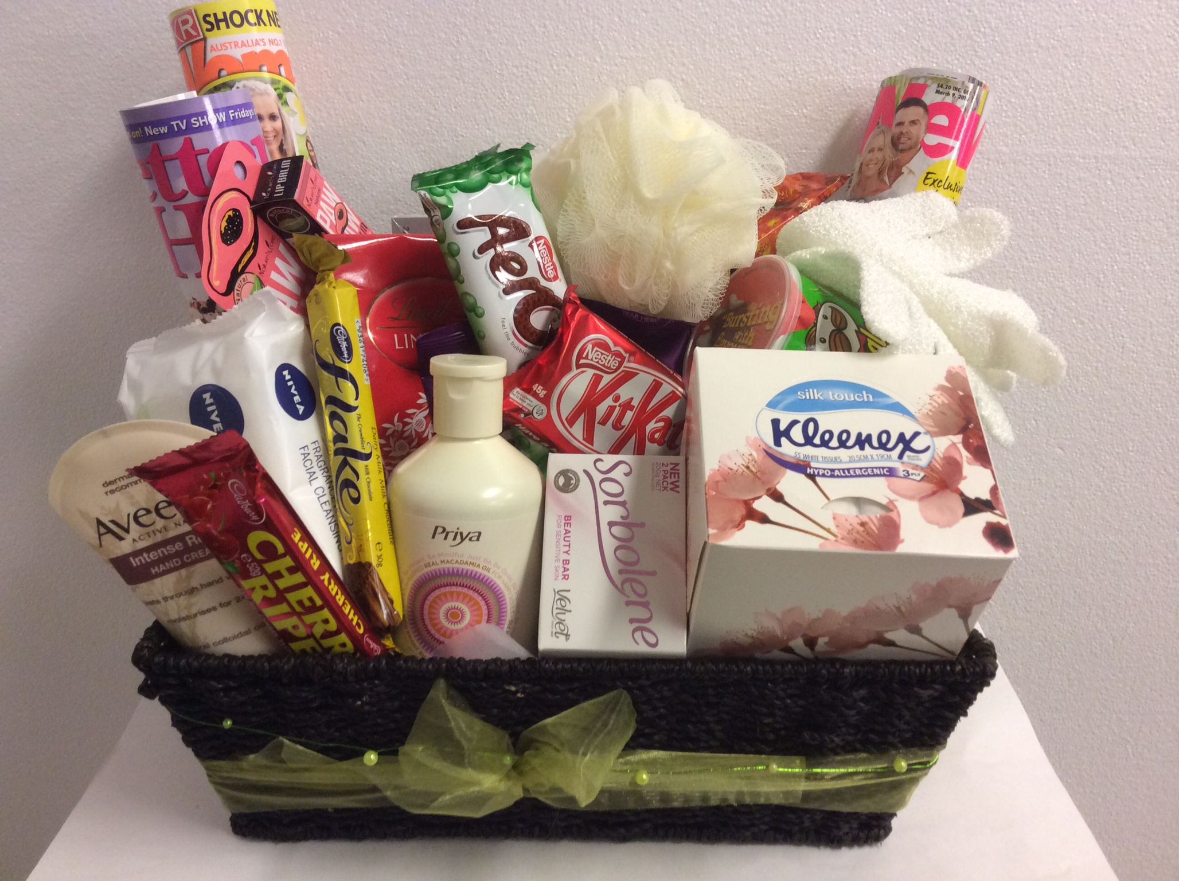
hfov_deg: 55.4
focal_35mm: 33
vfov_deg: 42.8
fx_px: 1122
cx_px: 590
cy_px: 440
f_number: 2.4
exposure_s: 1/24
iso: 100
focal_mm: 3.3
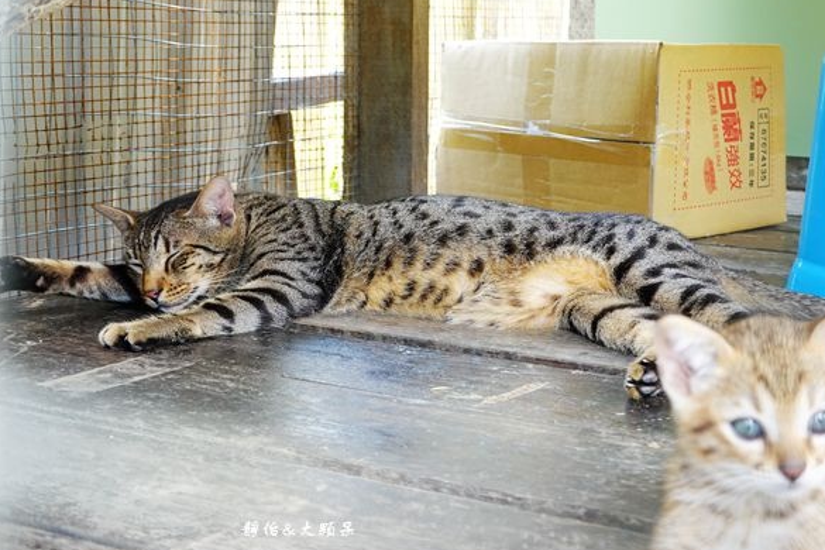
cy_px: 267
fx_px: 1375
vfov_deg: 22.6
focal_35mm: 60
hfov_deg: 33.4
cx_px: 448
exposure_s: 1/60
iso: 800
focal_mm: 19.84
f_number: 4
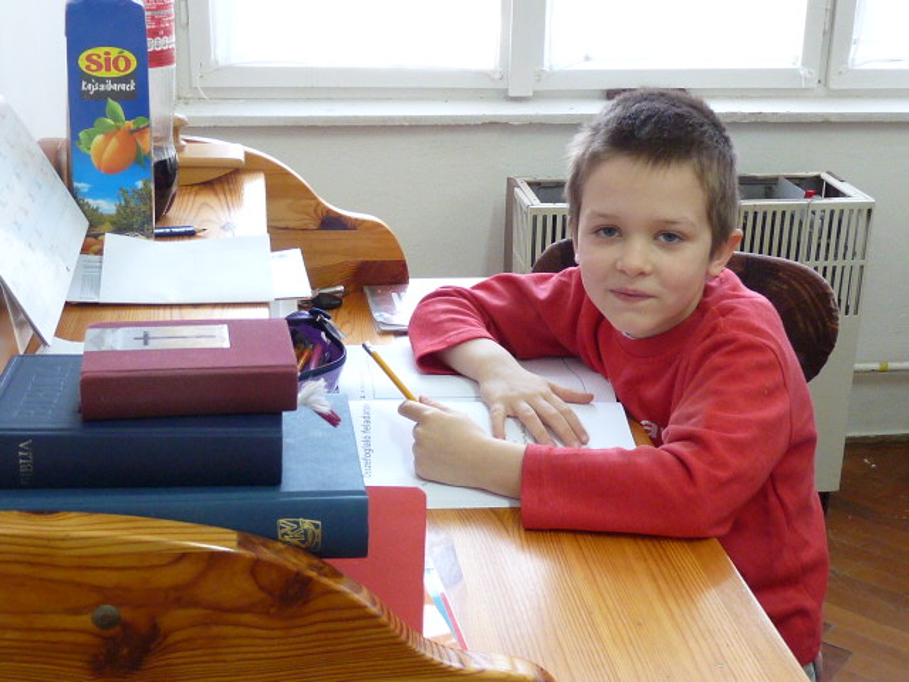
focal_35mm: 48
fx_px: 1260
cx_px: 454
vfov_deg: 30.3
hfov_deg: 39.7
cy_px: 341
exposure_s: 1/30
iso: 320
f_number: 2.8
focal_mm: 4.8
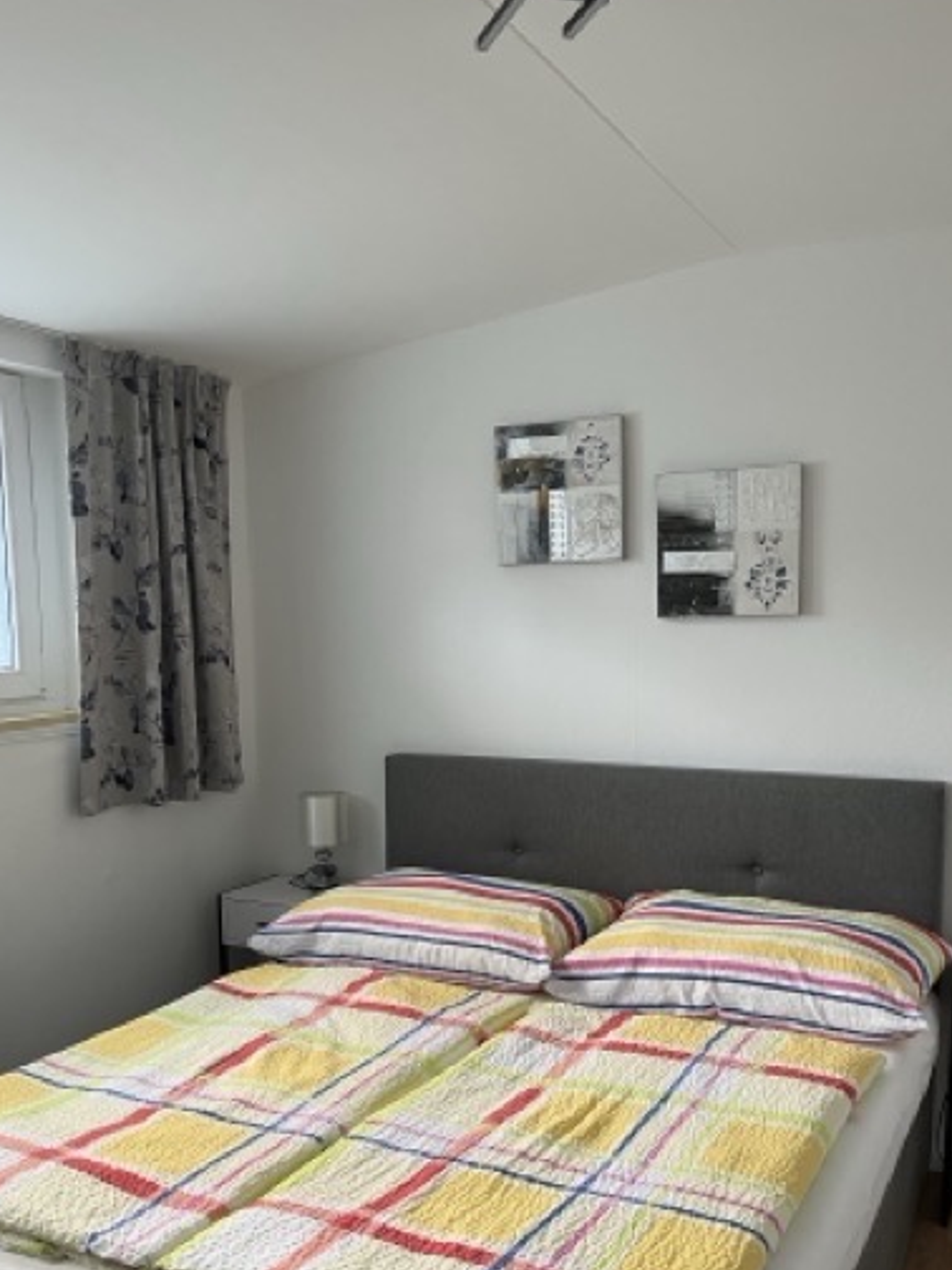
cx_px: 504
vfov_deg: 54.9
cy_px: 769
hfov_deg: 42.9
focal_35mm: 33
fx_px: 1210
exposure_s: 1/84
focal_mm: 5.1
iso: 125
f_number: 1.6
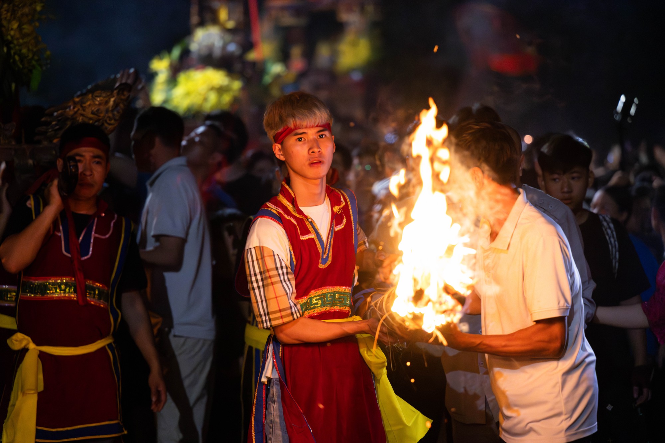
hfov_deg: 18.6
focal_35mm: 110
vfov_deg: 12.5
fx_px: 2032
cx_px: 332
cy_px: 222
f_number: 2.8
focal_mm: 110
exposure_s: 1/250
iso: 16000
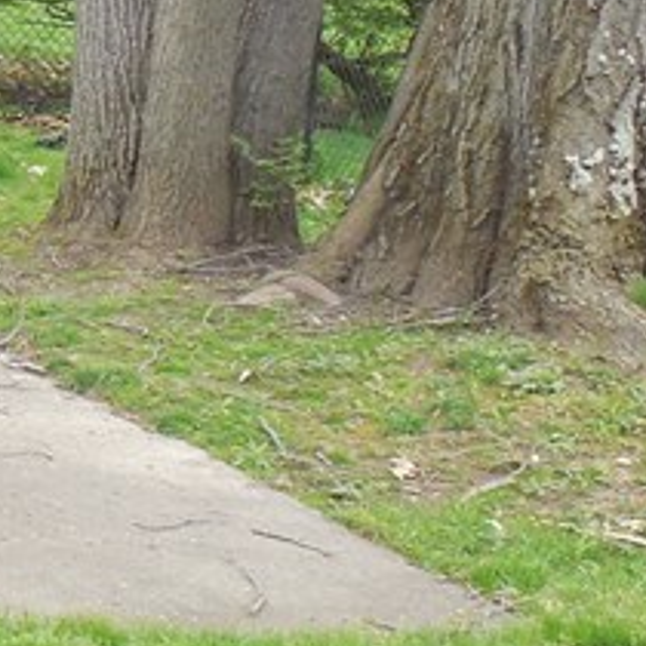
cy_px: 172
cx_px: -907
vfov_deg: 13.5
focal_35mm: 129
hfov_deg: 11.3
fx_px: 2724
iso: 125
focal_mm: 5.3
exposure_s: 1/160
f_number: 3.8
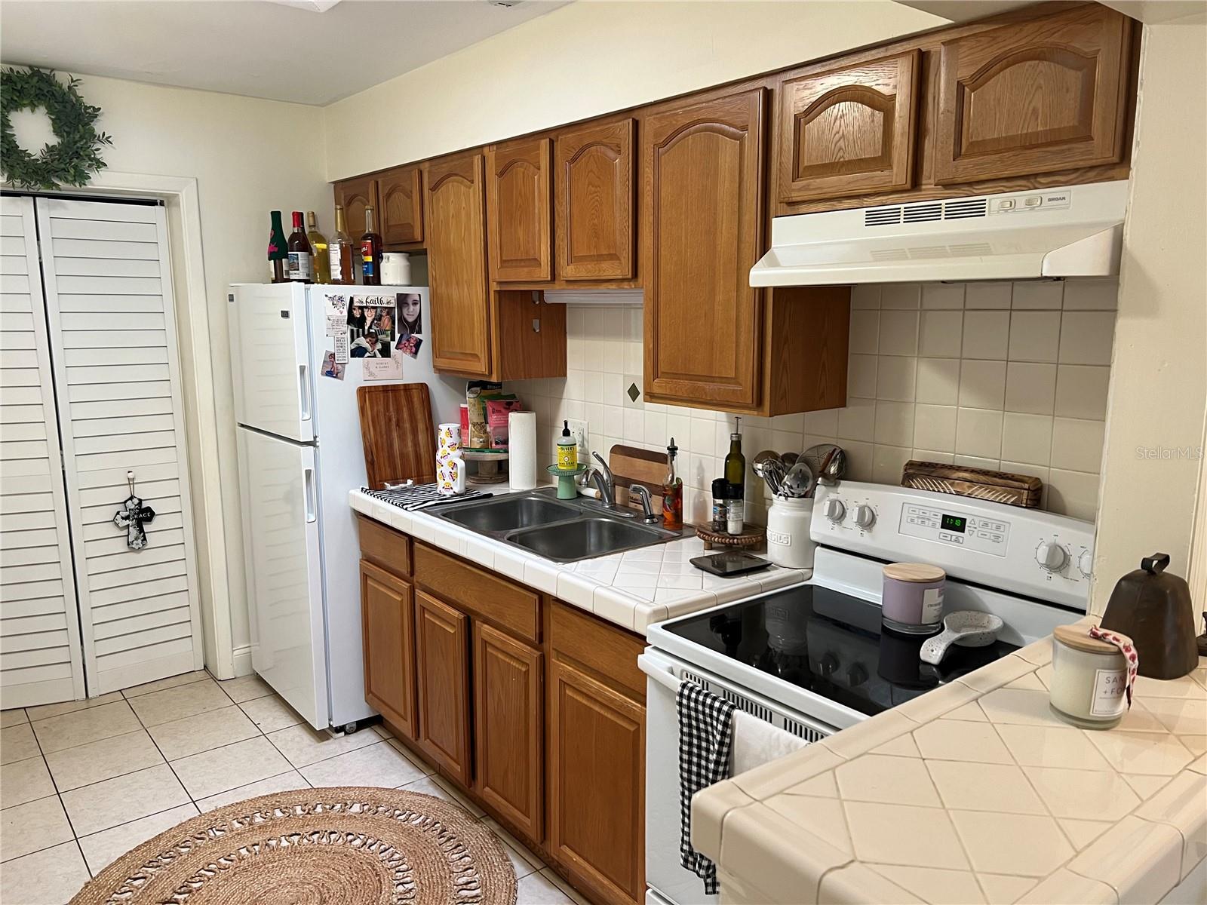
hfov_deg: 67.3
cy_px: 452
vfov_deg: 53.1
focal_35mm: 26
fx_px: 907
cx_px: 604
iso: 80
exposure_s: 1/60
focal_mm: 5.7
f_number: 1.5
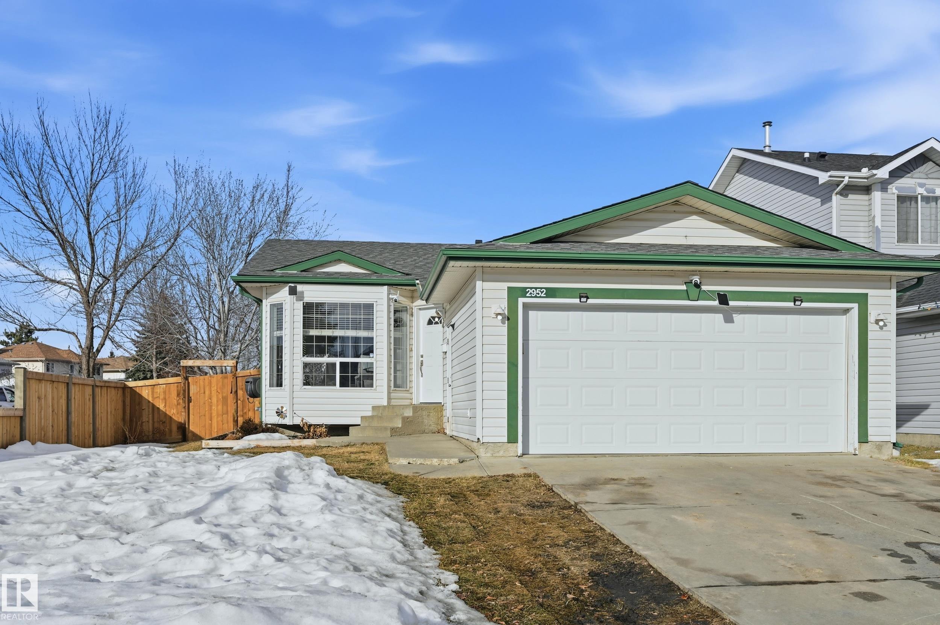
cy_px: 312
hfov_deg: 62.0
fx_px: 783
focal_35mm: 30
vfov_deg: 43.5
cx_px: 470
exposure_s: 1/3200
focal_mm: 30
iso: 100
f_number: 8
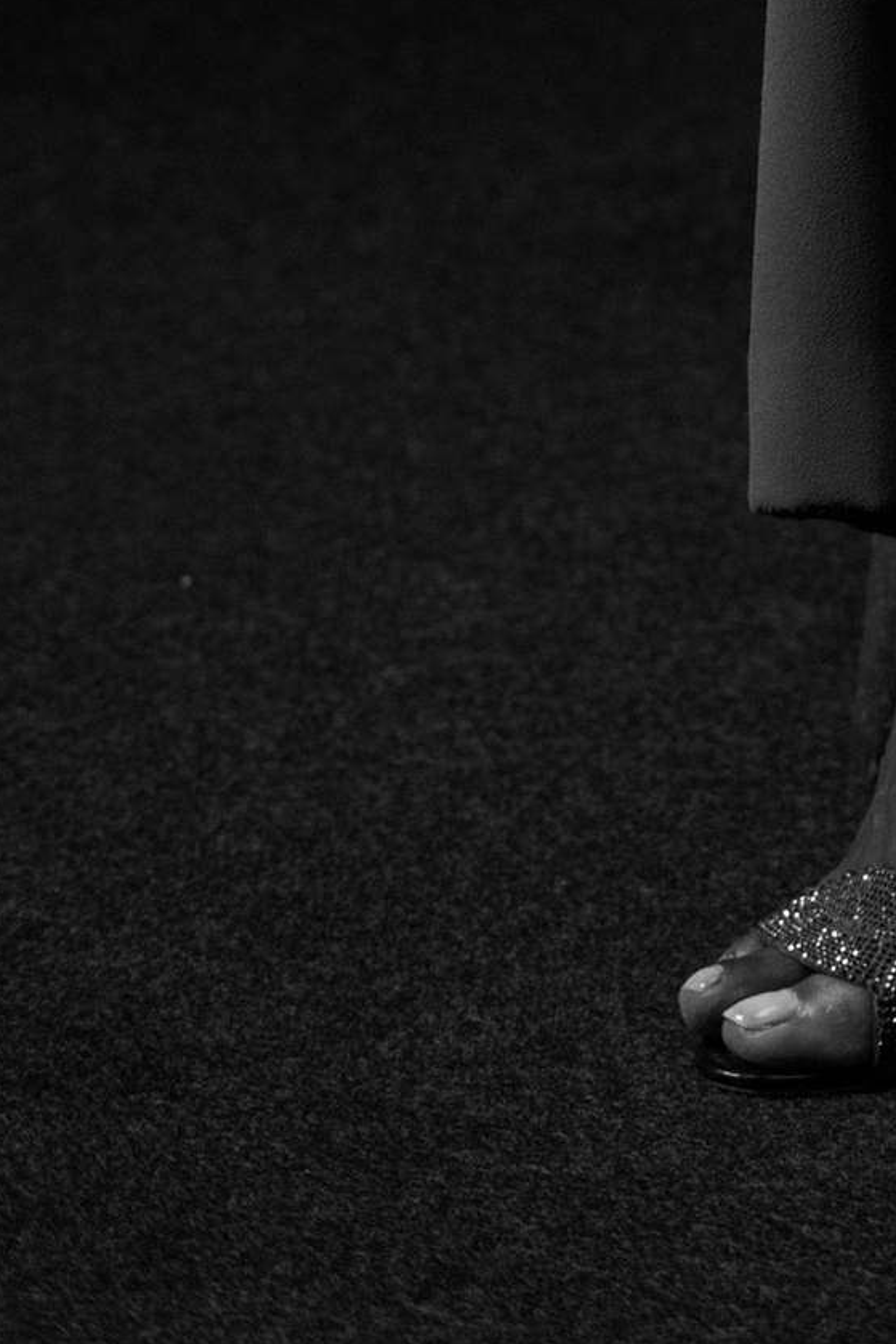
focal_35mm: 229
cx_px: 1888
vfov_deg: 8.6
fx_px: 8545
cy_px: -1051
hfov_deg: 5.8
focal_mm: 50
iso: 800
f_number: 2.8
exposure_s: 1/200
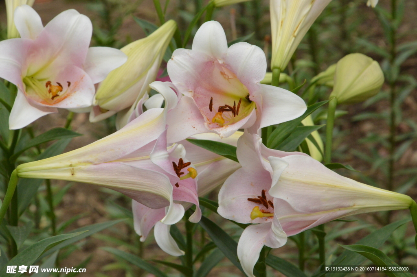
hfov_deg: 7.0
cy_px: 138
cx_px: 208
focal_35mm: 292
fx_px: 3385
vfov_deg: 4.7
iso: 1400
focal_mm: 195
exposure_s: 1/250
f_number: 18
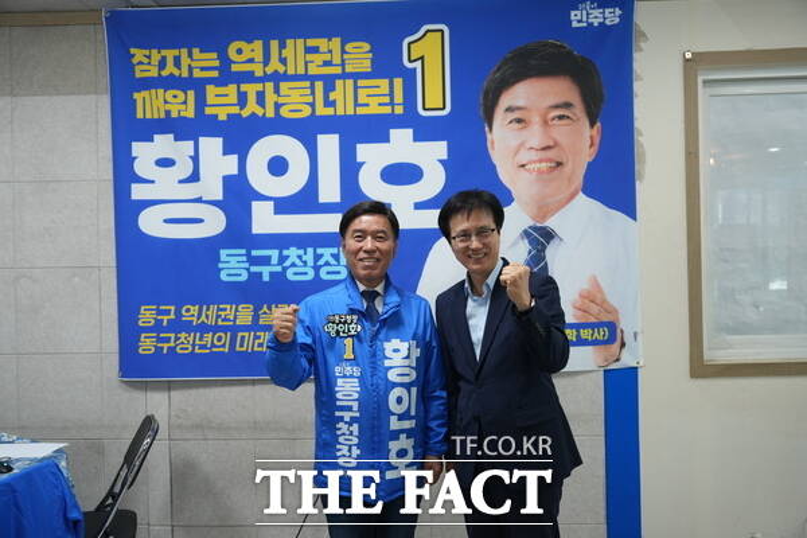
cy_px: 269
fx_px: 672
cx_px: 404
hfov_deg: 61.9
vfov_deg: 43.6
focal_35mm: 30
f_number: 2.8
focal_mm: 30
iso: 1000
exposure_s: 1/250
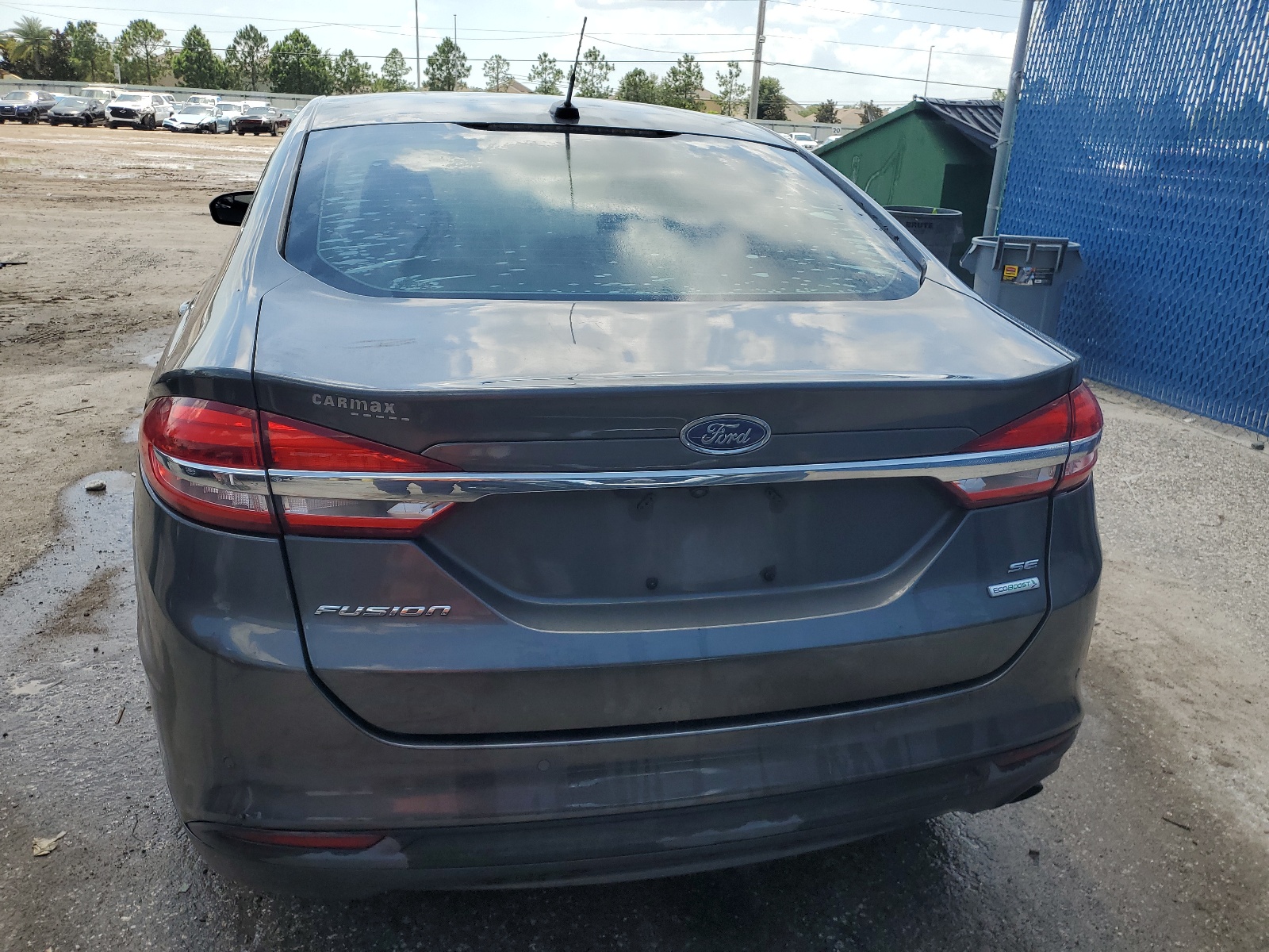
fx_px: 953
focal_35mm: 26
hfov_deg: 67.3
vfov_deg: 53.1
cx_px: 634
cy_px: 476
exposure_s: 1/2500
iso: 50
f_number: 1.5
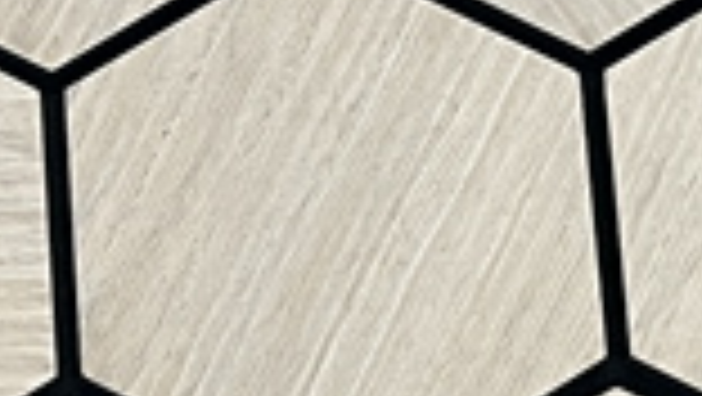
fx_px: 3465
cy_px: 648
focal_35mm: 186
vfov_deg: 6.4
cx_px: -270
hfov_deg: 11.2
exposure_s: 1/60
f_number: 1.6
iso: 200
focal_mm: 5.1
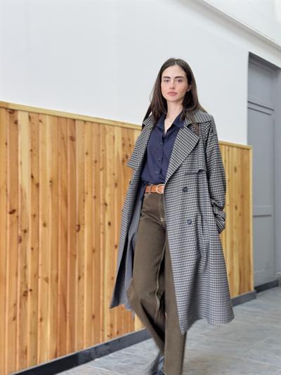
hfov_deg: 30.3
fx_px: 519
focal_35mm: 48
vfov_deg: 39.6
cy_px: 188
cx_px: 140
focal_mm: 6.76
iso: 160
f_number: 1.78
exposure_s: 1/50
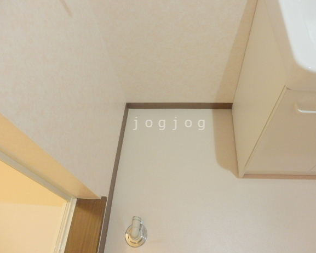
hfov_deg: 66.0
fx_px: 243
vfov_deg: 54.9
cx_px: 170
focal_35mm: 26
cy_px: 123
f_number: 3
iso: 320
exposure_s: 1/30
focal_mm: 4.2
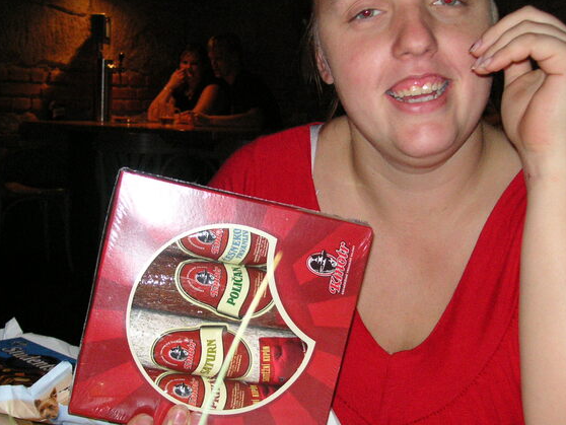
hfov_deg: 36.1
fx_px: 867
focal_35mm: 53
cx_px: 251
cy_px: 218
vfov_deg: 27.5
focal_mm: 6.1
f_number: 2.8
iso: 160
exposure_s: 1/45
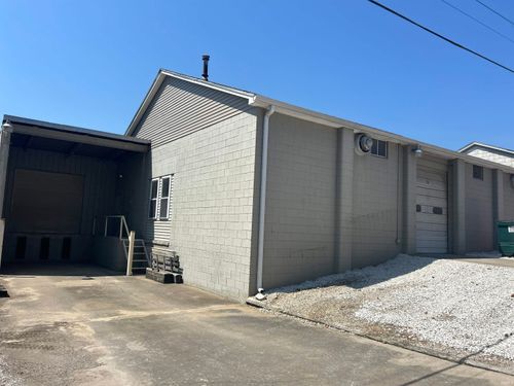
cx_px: 257
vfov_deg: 53.1
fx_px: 386
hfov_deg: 67.3
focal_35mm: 26
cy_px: 193
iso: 50
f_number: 1.5
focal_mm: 5.7
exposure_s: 1/5882
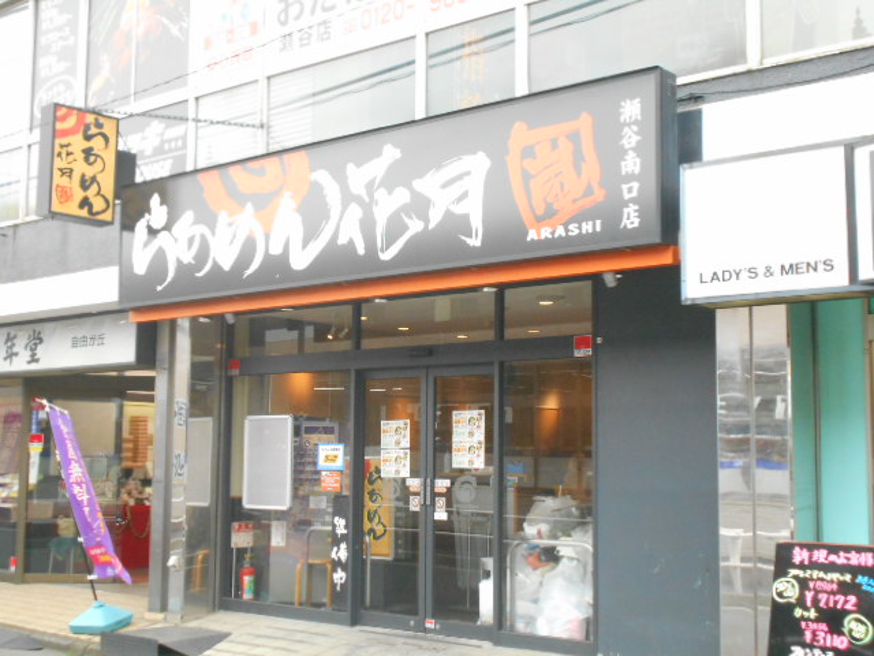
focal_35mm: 50
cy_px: 328
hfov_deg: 38.2
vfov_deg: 29.1
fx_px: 1262
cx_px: 437
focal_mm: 8.8
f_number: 4.5
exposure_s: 1/250
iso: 640
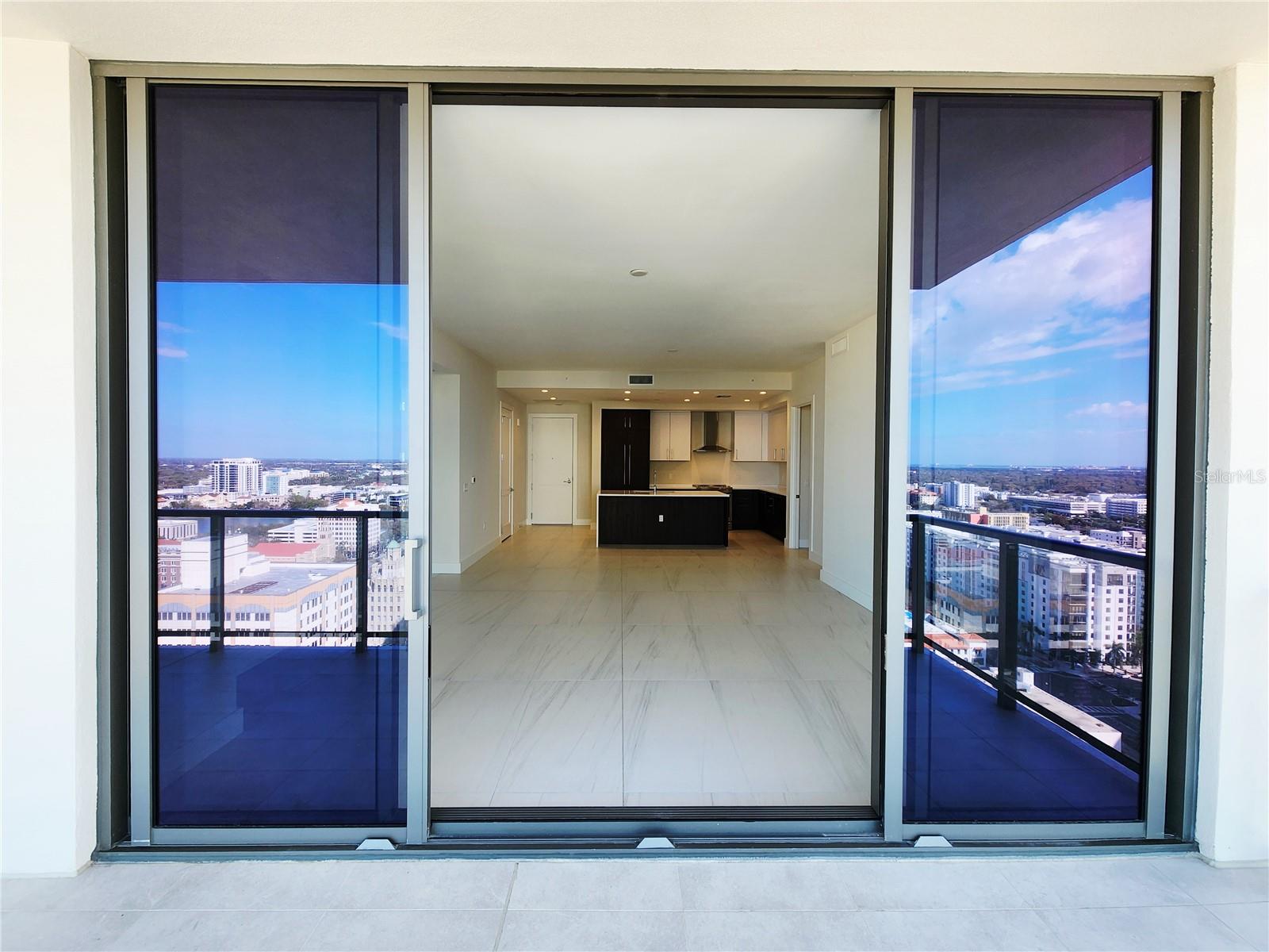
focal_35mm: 13
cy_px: 476
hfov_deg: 106.2
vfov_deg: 89.9
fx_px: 477
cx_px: 634
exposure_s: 1/256
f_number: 2.2
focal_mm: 2.2
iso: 50
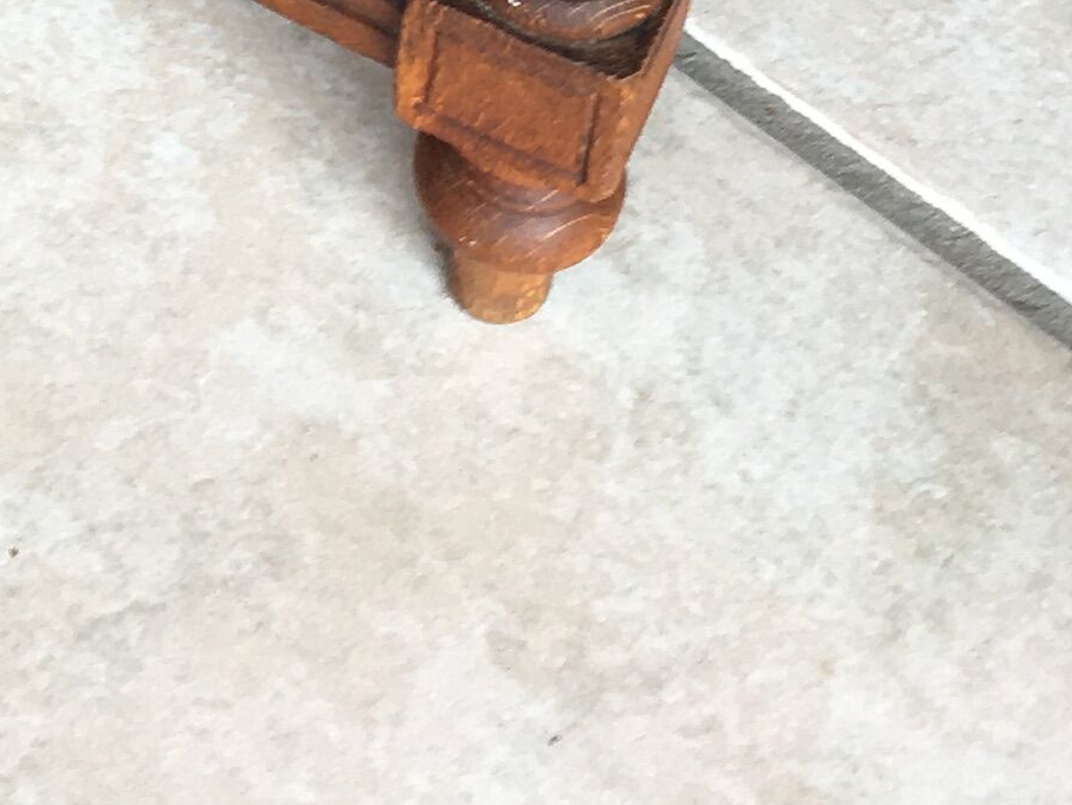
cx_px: -167
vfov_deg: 10.3
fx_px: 3996
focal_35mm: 129
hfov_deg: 14.8
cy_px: -974
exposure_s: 1/50
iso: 25
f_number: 2.2
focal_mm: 4.15
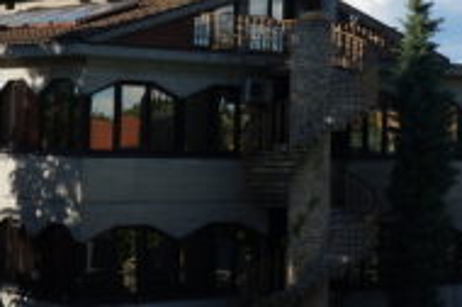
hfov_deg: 18.3
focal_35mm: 109
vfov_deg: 12.5
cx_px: 460
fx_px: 1396
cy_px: 51
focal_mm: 18
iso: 100
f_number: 13
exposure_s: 1/160
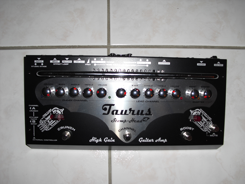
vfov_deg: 39.7
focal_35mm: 36
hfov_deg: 51.4
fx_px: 255
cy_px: 92
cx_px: 122
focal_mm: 6.3
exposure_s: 1/60
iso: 64
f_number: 3.1
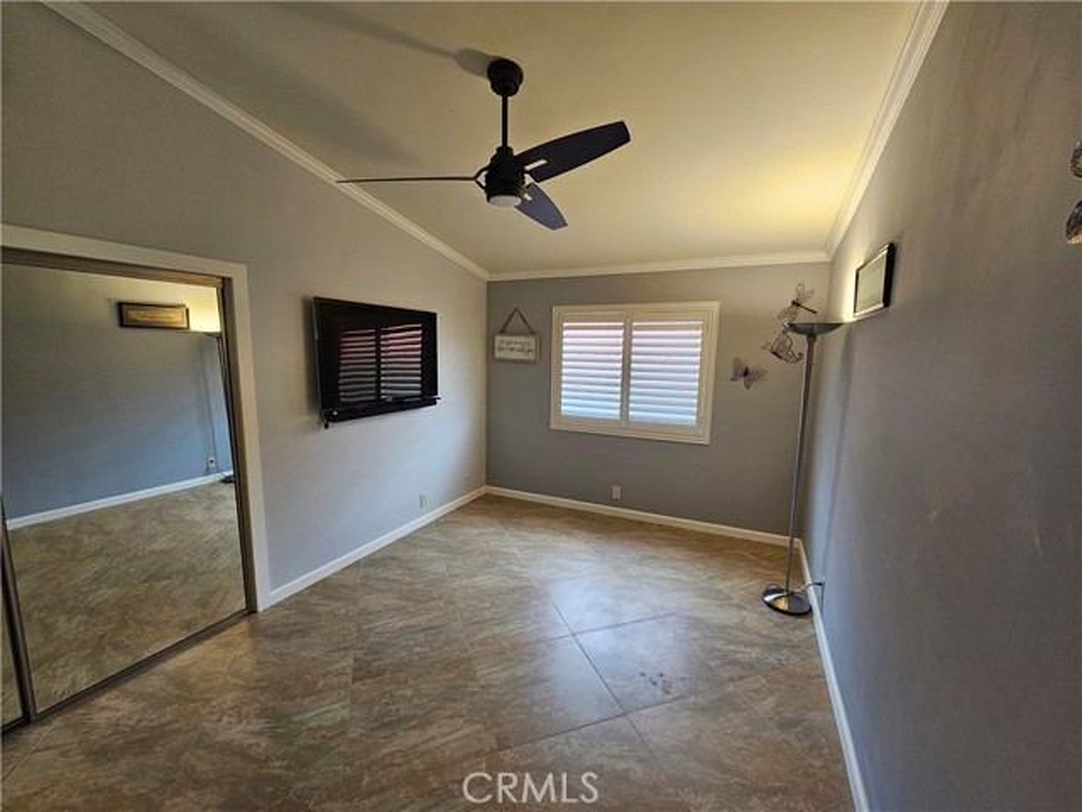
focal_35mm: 13
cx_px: 541
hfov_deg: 106.2
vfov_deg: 89.9
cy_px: 406
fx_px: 406
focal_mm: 2.2
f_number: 2.2
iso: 125
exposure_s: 1/60
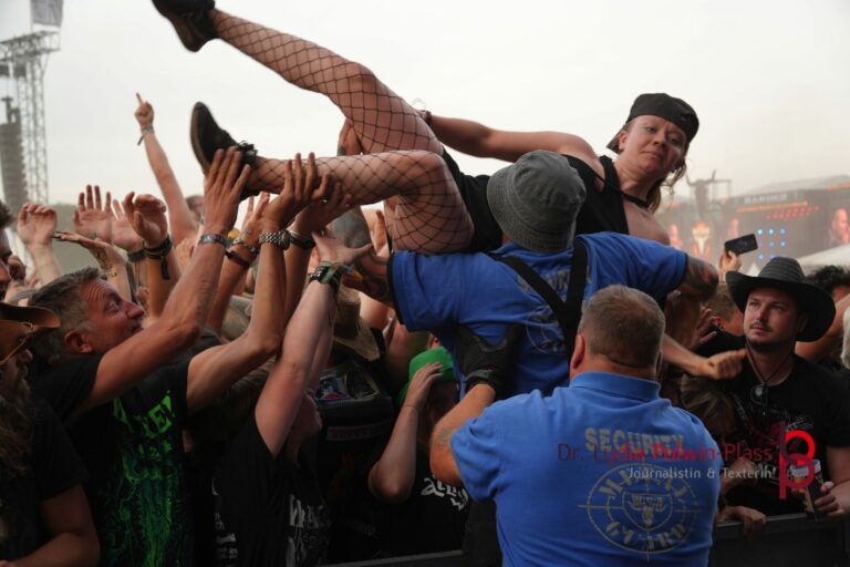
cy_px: 284
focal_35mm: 70
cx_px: 425
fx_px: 1664
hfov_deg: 28.6
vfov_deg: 19.3
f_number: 4.5
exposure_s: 1/160
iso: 200
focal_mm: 47
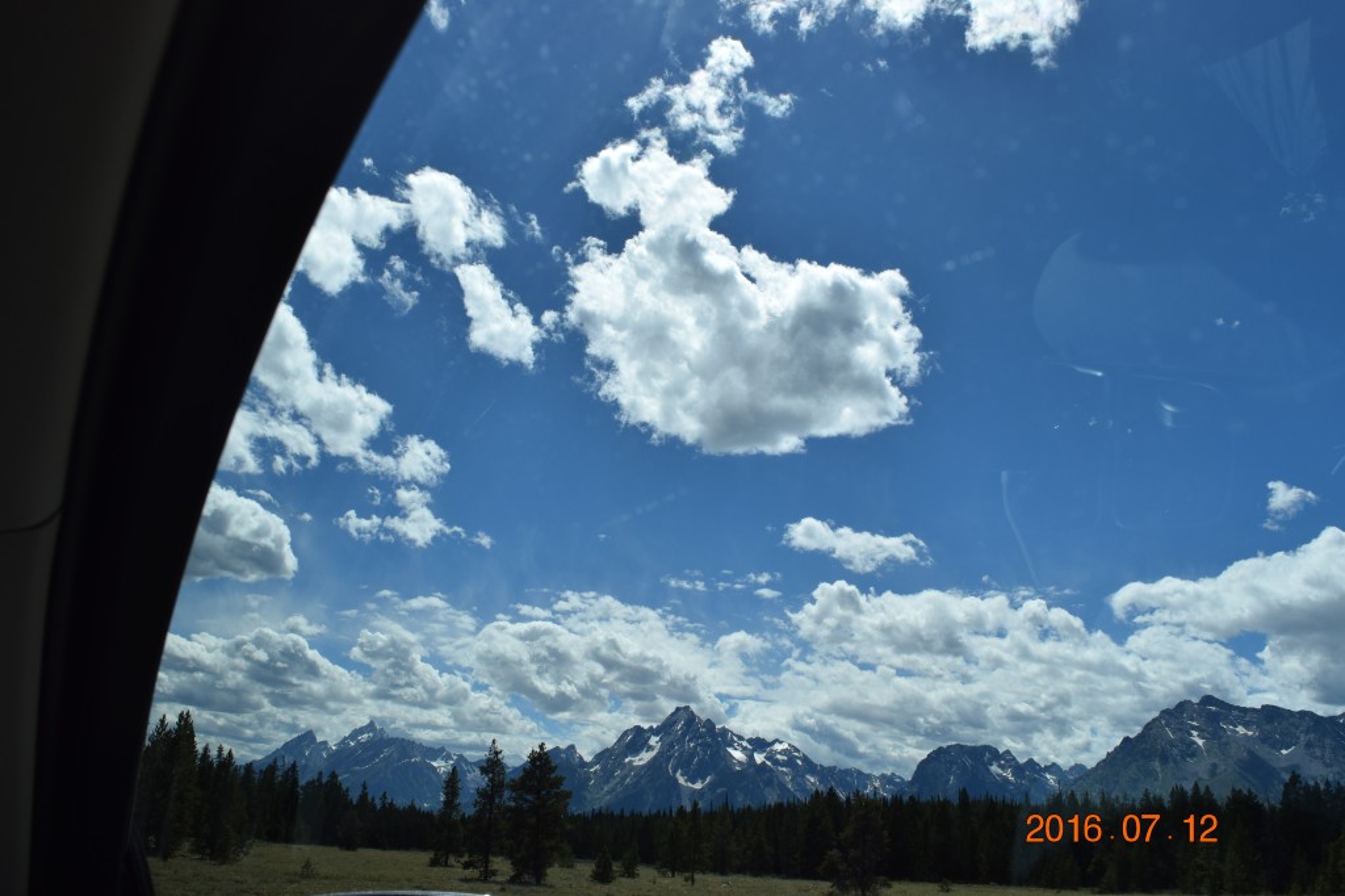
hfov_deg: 67.4
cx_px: 672
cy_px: 448
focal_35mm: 27
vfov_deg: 47.9
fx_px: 1008
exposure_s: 1/500
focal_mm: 18
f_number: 11
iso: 200
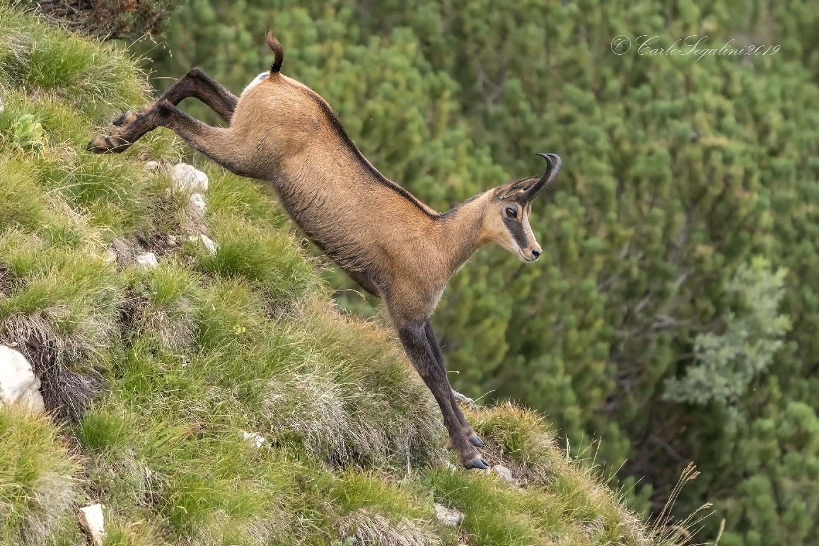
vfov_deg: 2.3
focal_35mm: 600
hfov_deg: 3.4
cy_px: 273
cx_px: 410
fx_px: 13649
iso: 1400
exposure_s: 1/1250
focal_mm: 400
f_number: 6.3
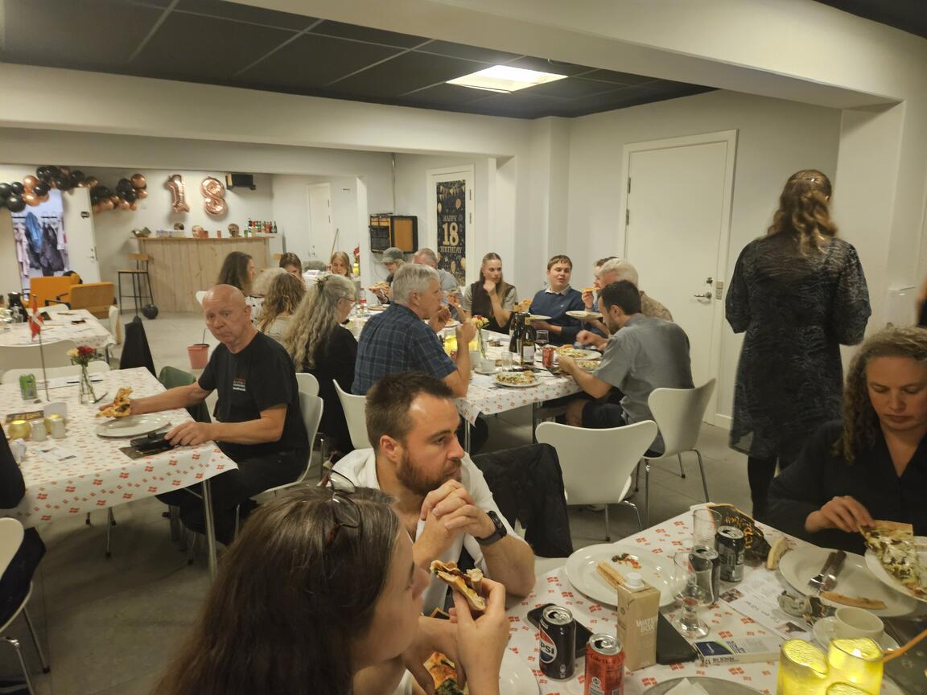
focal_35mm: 23
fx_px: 616
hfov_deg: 73.9
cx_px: 464
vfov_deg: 58.9
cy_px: 348
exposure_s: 1/25
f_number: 1.8
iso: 1250
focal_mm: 5.4
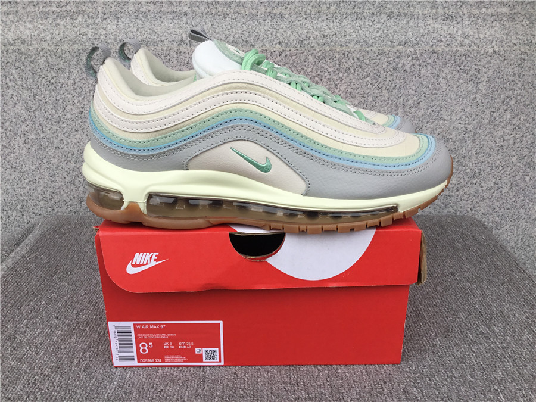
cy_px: 201
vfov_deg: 45.4
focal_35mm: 31
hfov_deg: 58.4
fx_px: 480
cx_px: 268
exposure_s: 1/265
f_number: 2.4
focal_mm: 3.3
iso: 25
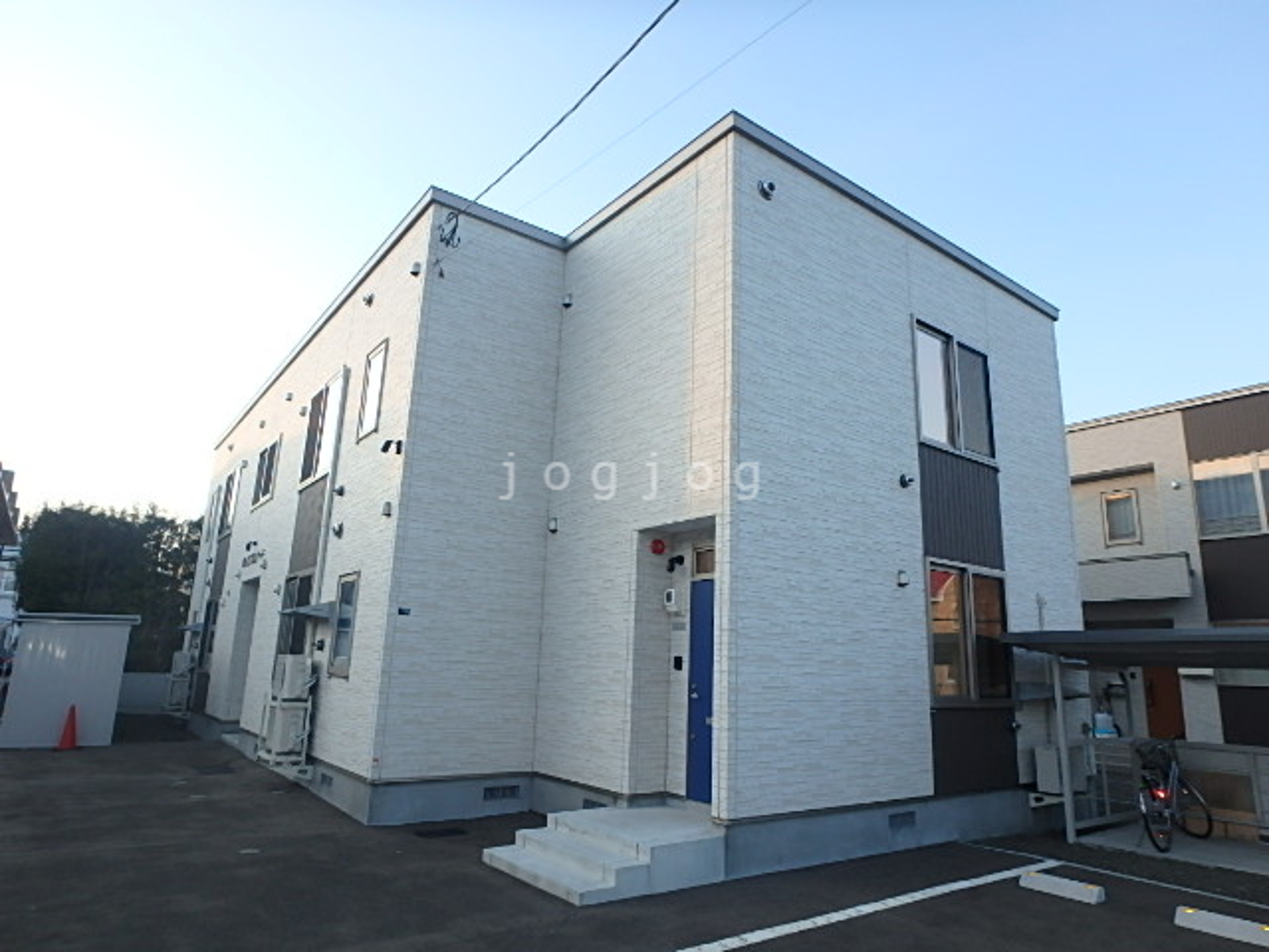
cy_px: 476
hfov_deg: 79.0
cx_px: 634
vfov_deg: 63.4
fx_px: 770
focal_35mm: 21
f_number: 3.5
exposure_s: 1/160
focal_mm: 3.7
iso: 125
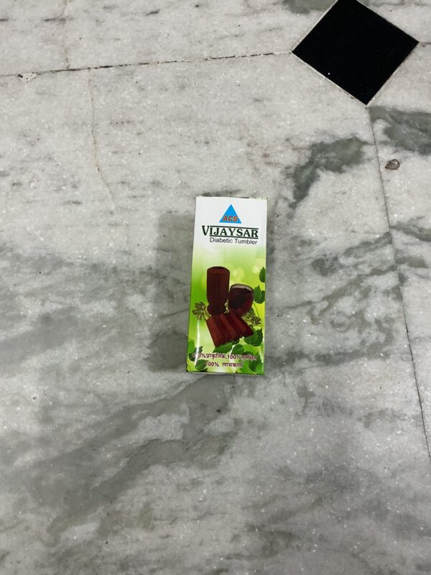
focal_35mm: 29
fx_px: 481
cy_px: 288
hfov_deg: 48.2
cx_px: 216
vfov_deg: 61.7
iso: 100
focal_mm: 3
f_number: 1.8
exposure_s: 1/50
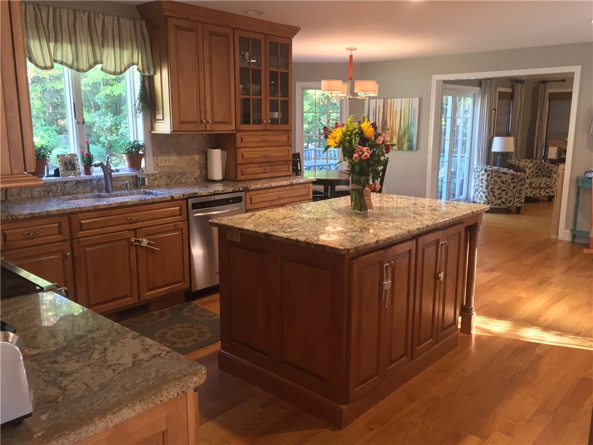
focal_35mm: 29
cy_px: 222
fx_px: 497
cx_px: 296
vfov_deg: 48.2
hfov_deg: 61.7
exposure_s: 1/30
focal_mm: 4.15
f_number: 2.2
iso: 160
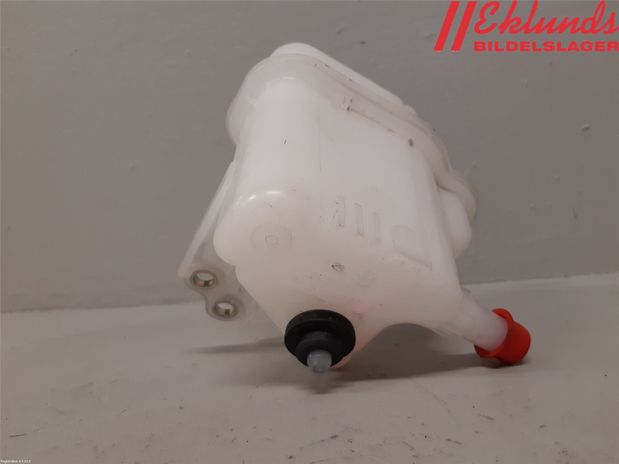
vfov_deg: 53.1
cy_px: 232
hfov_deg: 67.3
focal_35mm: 26
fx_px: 465
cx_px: 310
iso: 80
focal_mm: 3.93
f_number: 1.7
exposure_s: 1/50
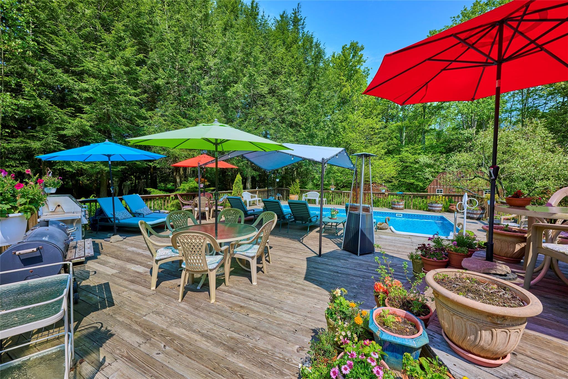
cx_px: 284
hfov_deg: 104.3
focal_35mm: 14
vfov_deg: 81.2
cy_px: 190
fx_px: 221
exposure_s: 1/500
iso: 200
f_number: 8
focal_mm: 14
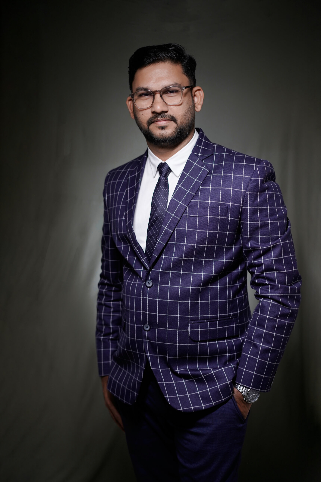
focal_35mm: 55
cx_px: 160
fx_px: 735
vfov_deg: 36.2
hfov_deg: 24.6
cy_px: 241
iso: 320
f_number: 2.5
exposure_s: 1/160
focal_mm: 55
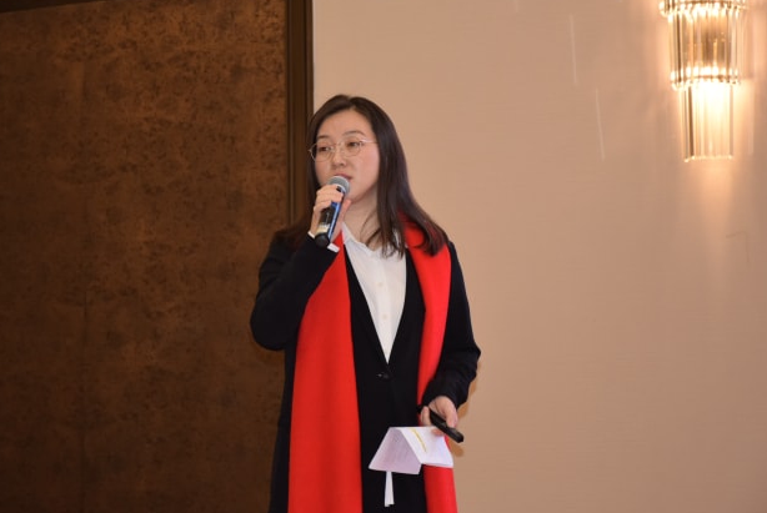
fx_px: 3648
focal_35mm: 171
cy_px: 255
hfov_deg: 12.0
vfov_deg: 8.1
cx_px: 374
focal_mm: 100
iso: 800
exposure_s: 1/125
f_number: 5.6
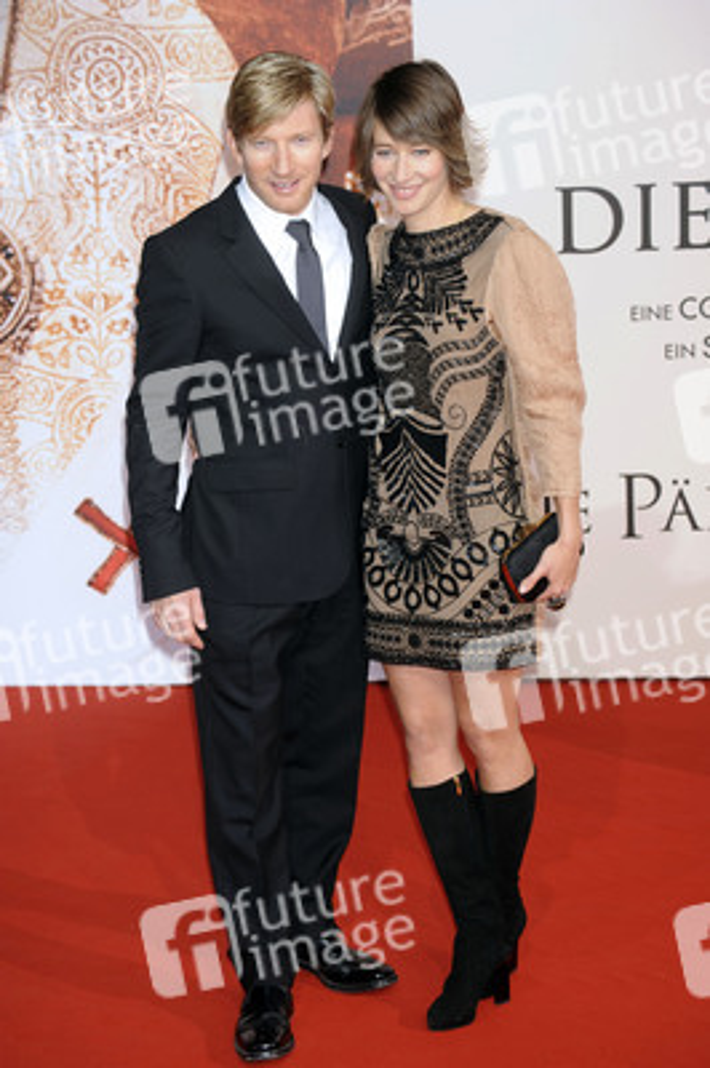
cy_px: 534
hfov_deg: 15.2
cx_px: 355
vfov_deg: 22.6
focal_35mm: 90
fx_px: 2667
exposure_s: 1/160
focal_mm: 90
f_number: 5.6
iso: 400
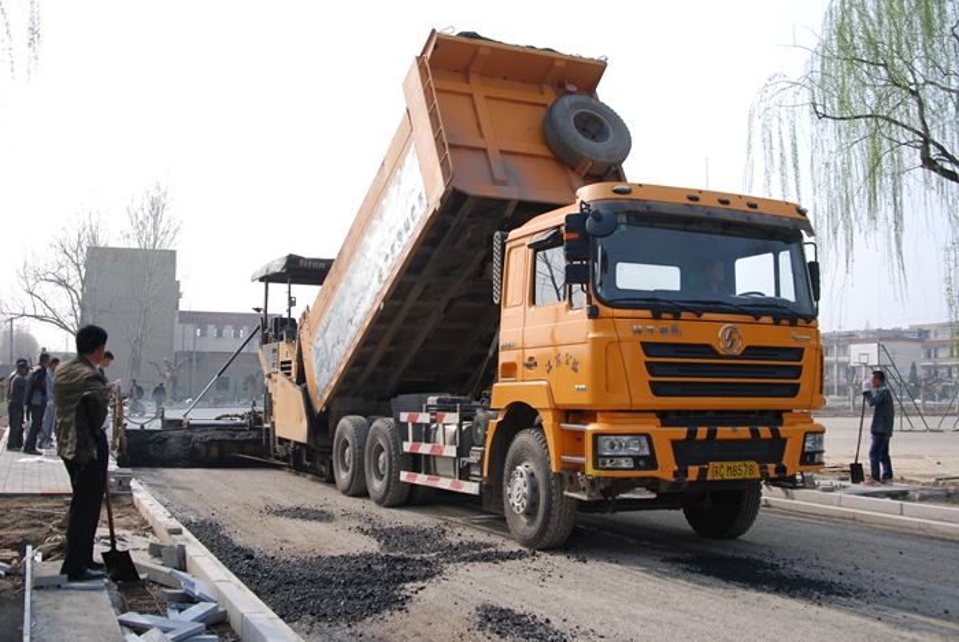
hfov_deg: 53.1
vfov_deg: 37.0
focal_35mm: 36
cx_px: 480
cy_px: 321
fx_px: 960
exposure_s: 1/500
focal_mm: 24
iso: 125
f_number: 5.6
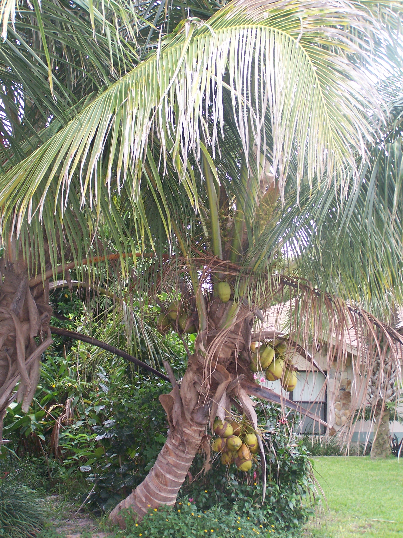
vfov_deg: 29.0
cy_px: 269
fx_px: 1040
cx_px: 202
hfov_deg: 21.9
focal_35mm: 67
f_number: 3.2
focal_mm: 11.1
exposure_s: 1/80
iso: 140
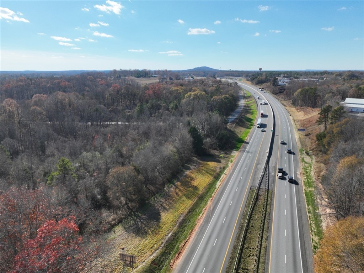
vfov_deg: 56.8
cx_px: 182
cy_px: 136
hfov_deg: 71.6
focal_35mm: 24
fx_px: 252
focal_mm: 12.29
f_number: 2.8
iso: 280
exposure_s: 1/500
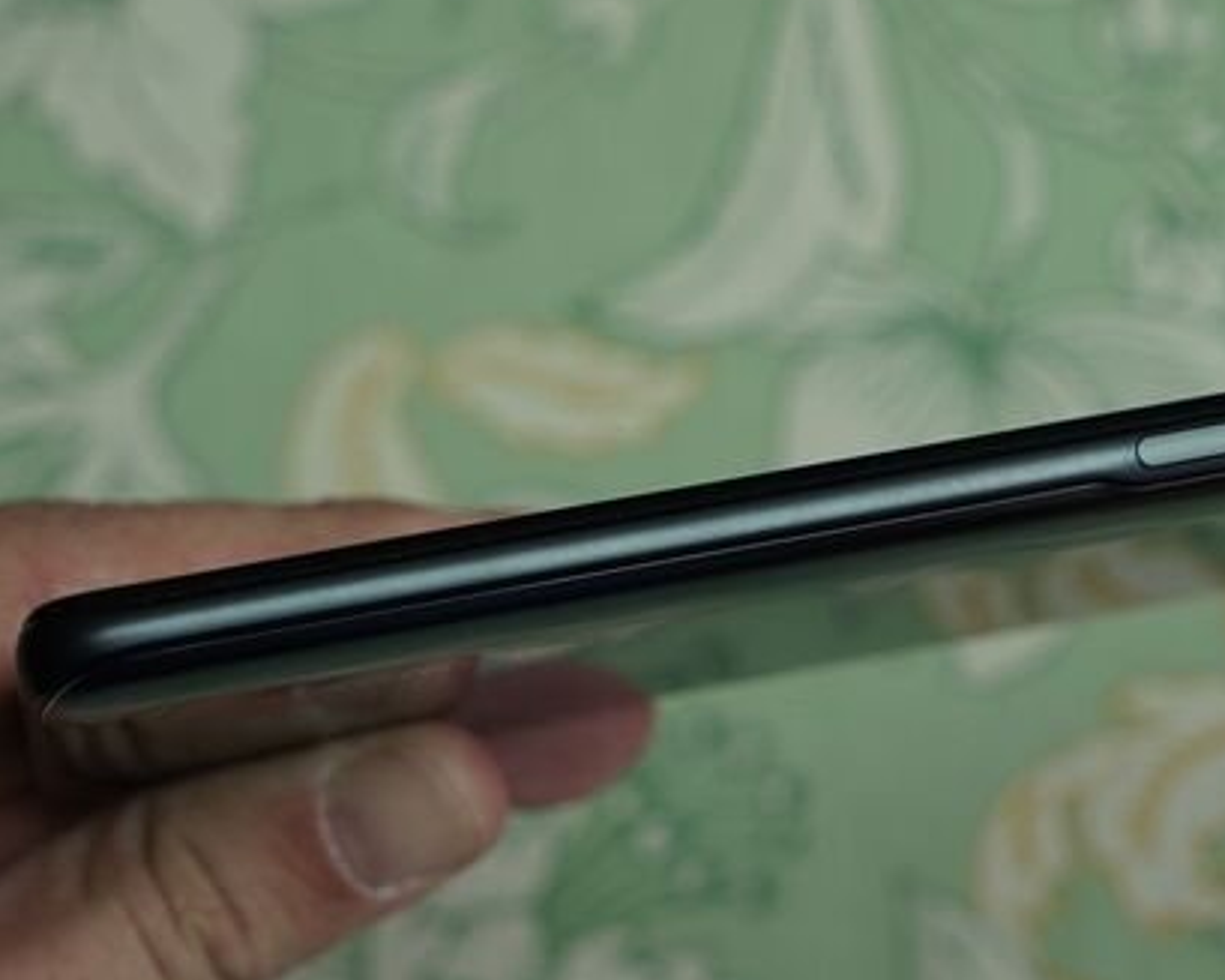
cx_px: 996
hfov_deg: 16.2
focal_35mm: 118
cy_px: 539
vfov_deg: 13.1
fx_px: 4277
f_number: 6.3
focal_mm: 62
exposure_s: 1/125
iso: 320
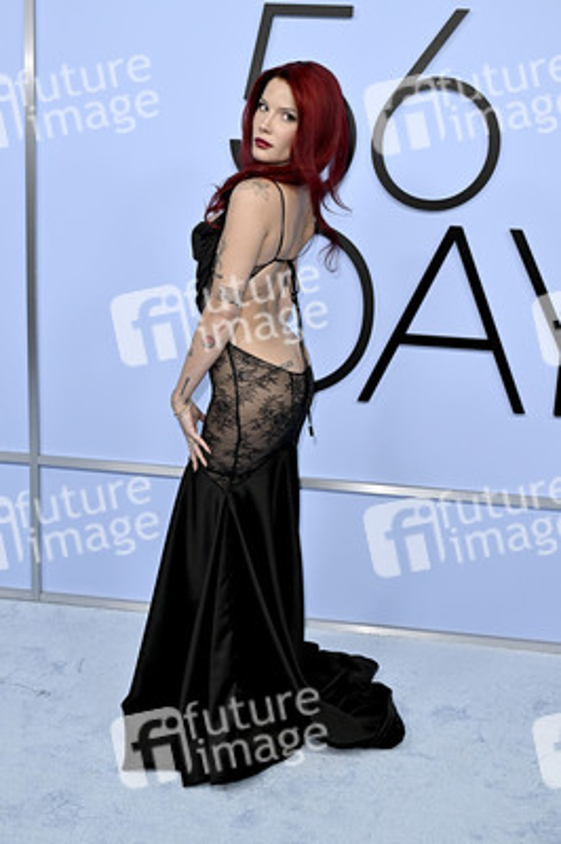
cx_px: 280
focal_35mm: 38
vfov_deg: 50.7
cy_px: 422
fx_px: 890
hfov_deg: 35.0
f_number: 6.3
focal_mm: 38
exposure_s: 1/320
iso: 1600
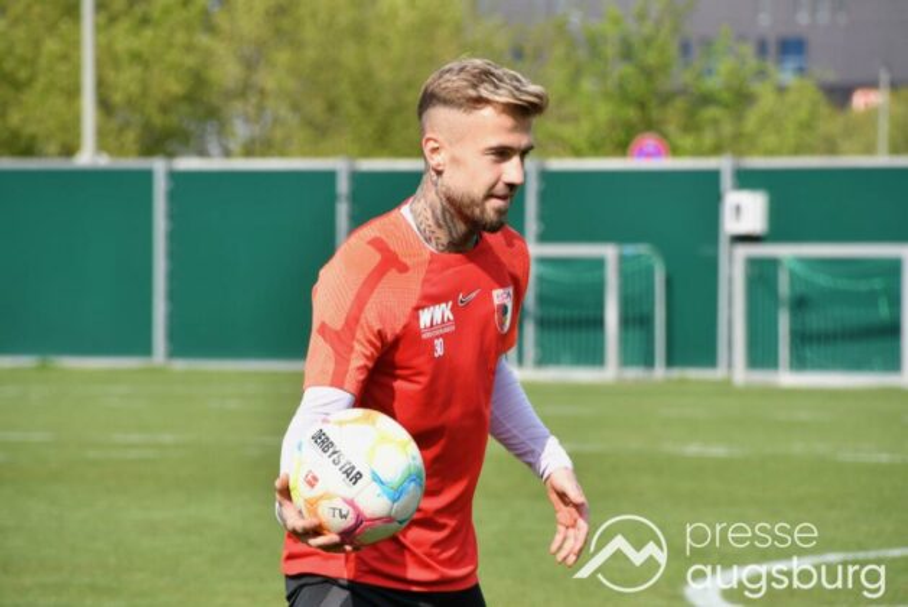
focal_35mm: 420
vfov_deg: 3.3
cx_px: 454
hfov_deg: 4.9
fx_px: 10598
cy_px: 304
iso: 500
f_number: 13
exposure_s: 1/640
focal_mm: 280
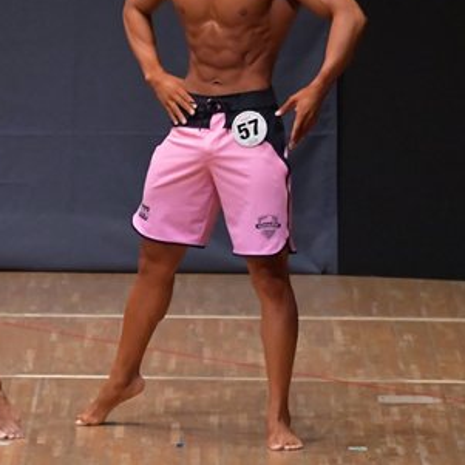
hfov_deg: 3.3
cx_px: -118
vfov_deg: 3.3
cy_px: 153
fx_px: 7979
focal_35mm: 525
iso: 6400
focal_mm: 160
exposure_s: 1/400
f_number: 5.6
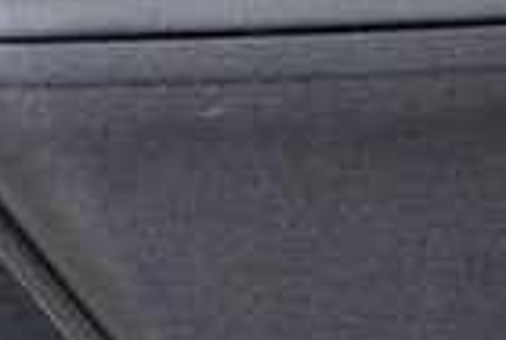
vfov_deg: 4.2
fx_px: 4620
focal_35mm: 328
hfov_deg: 6.2
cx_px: 860
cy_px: -362
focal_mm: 48
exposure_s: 1/250
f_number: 4.5
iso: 2500
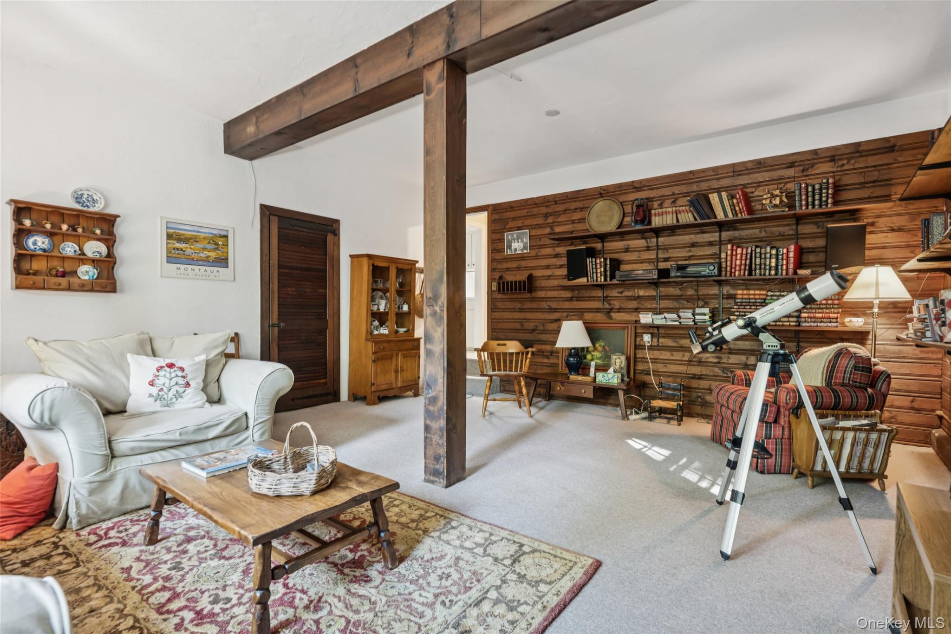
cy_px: 317
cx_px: 476
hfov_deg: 93.3
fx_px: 449
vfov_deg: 70.4
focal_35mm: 17
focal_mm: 17
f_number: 8
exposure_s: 1/1.67
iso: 320
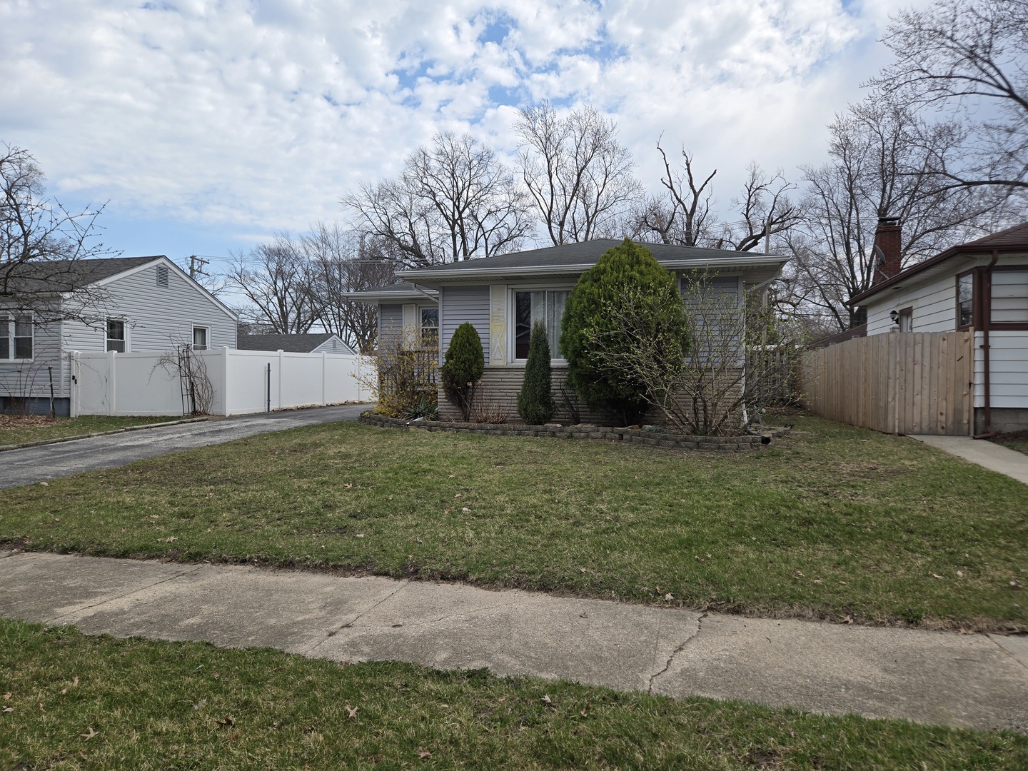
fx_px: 683
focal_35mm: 23
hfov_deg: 73.9
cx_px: 514
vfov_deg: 58.9
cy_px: 386
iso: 25
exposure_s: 1/1304
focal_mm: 5.4
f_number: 1.8
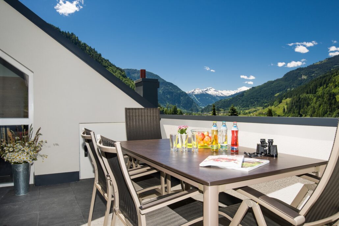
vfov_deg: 49.6
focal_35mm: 26
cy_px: 113
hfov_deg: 69.4
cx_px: 170
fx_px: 245
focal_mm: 26
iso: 100
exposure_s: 1/180
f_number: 11
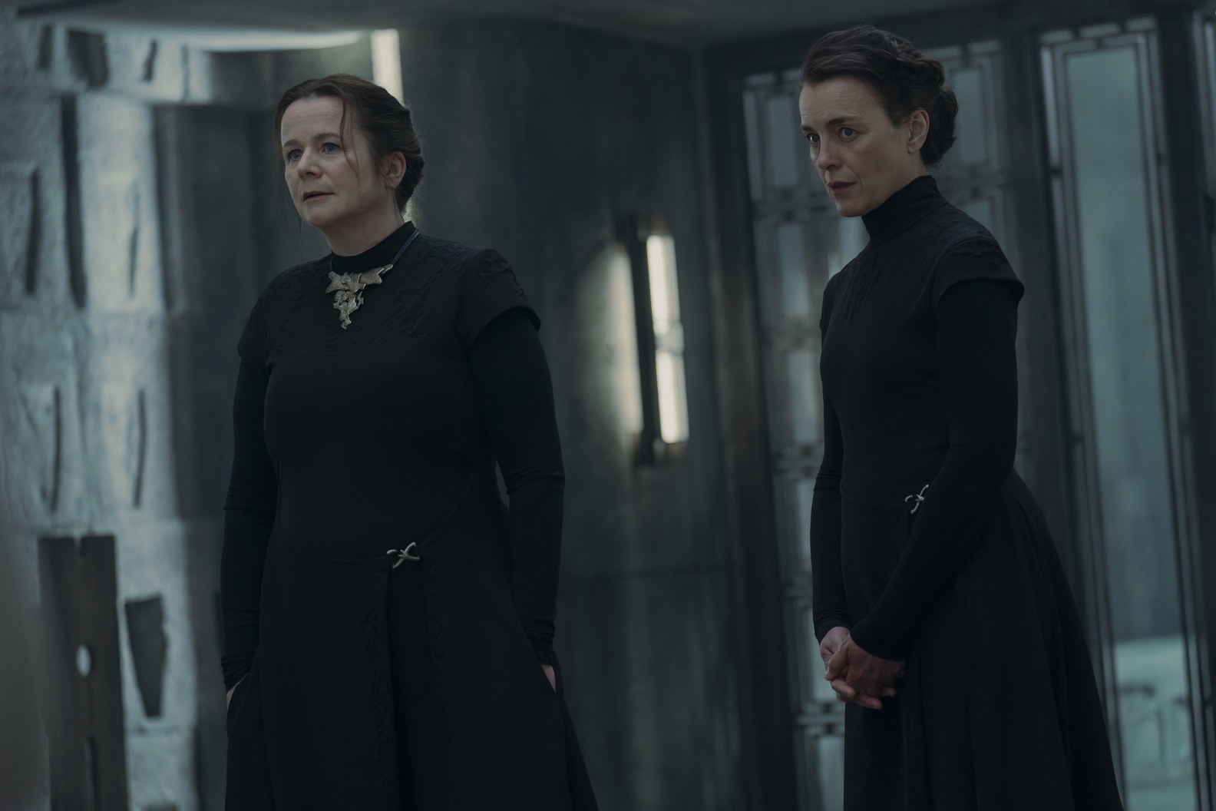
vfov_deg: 13.3
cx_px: 608
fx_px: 3479
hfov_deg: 19.8
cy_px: 406
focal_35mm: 103
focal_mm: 103
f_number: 2.8
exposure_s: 1/125
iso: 2000
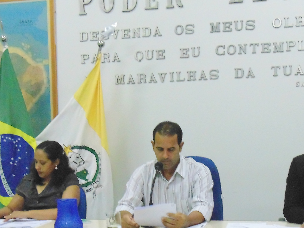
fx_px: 518
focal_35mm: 59
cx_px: 194
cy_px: 187
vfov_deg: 24.4
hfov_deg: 32.5
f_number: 3.3
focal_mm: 6.1
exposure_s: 1/30
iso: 800
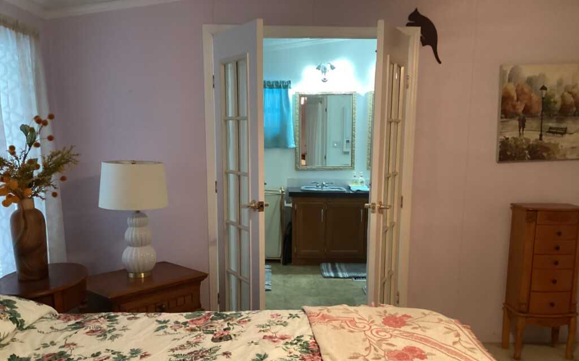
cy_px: 217
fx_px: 521
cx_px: 290
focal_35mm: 33
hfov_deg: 58.2
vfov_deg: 38.1
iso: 320
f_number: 2.4
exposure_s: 1/40
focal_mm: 3.3
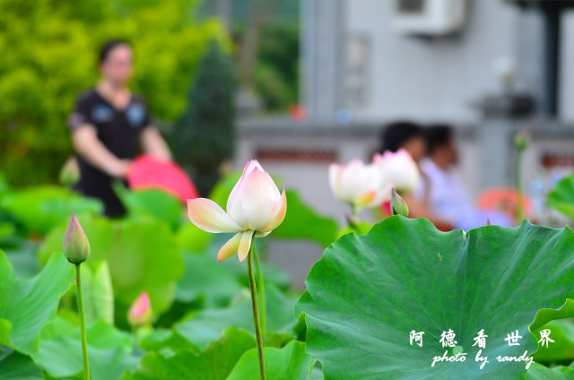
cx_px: 287
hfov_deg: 9.2
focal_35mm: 225
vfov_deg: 6.1
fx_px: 3580
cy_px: 190
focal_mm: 150
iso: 100
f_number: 6.3
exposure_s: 1/80
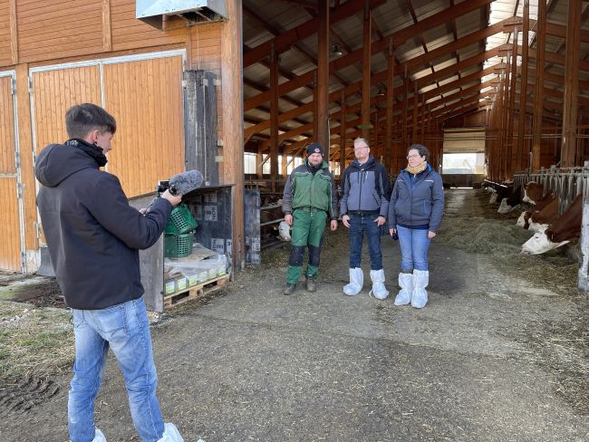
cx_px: 294
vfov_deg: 53.1
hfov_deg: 67.3
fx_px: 443
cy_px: 221
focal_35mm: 26
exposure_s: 1/121
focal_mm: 5.1
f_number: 1.6
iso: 40
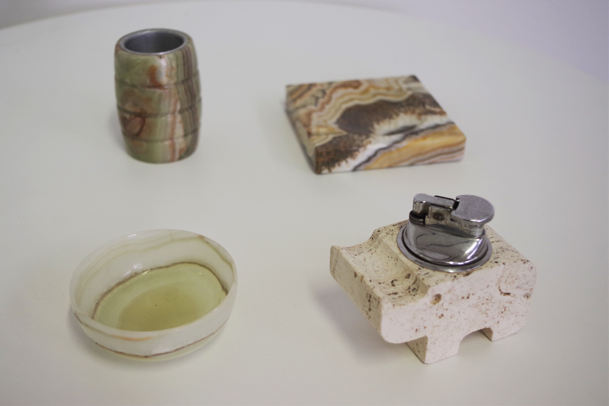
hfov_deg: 46.4
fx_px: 710
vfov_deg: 31.9
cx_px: 304
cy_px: 203
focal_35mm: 42
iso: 400
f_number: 4
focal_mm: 28.13
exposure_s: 1/60
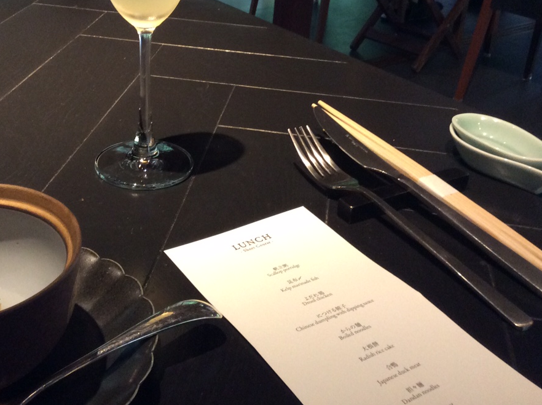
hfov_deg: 40.1
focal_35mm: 47
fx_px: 735
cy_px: 114
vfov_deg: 30.4
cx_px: 190
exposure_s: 1/24
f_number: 2.4
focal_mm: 3.3
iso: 200
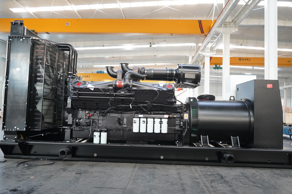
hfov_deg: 65.5
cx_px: 146
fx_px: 227
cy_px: 97
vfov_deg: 46.4
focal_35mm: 28
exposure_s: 1/160
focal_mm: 28
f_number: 3.5
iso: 2500
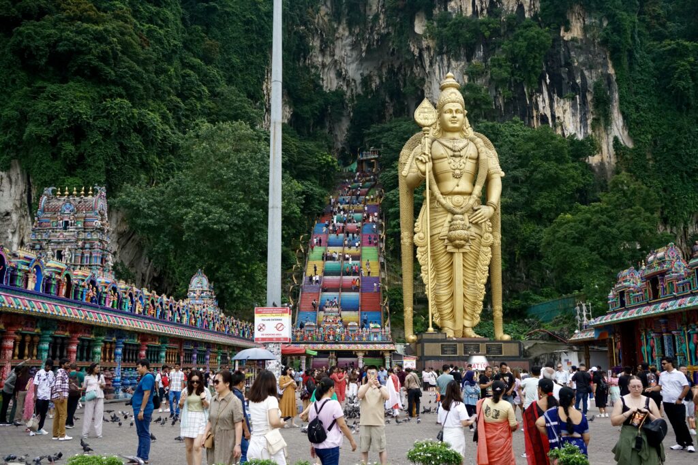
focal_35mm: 35
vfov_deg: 37.9
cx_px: 349
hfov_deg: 54.4
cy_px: 232
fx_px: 679
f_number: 9
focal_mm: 35
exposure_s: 1/1600
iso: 2000
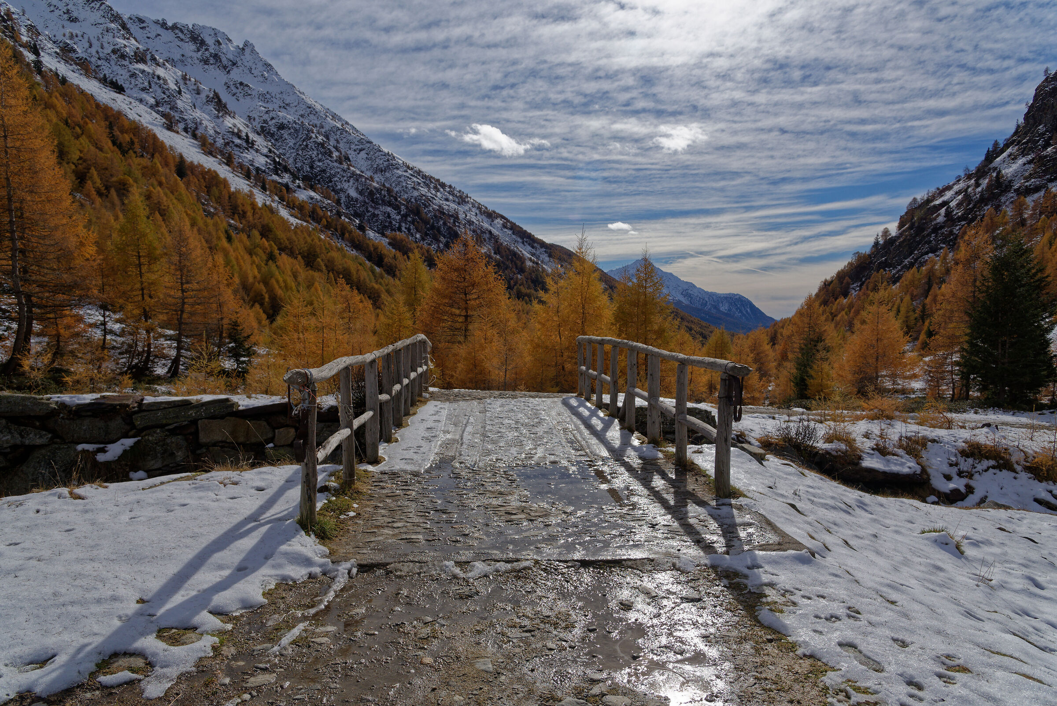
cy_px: 353
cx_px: 528
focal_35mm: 24
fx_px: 705
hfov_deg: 73.7
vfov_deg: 53.2
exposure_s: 1/1250
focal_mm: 24
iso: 200
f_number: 8
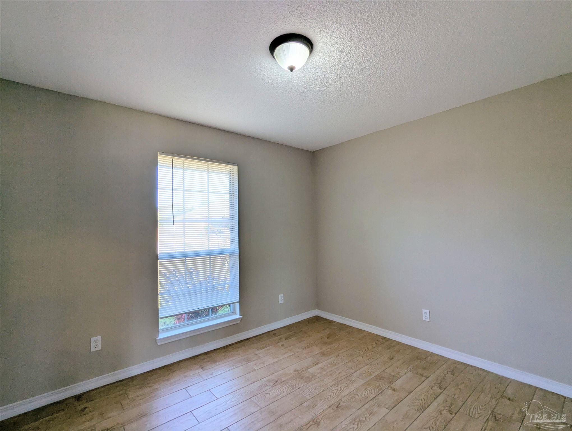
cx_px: 286
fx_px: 265
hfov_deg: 94.4
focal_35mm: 16
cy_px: 216
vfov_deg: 78.2
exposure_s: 1/107
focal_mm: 2.35
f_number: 2.2
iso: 63
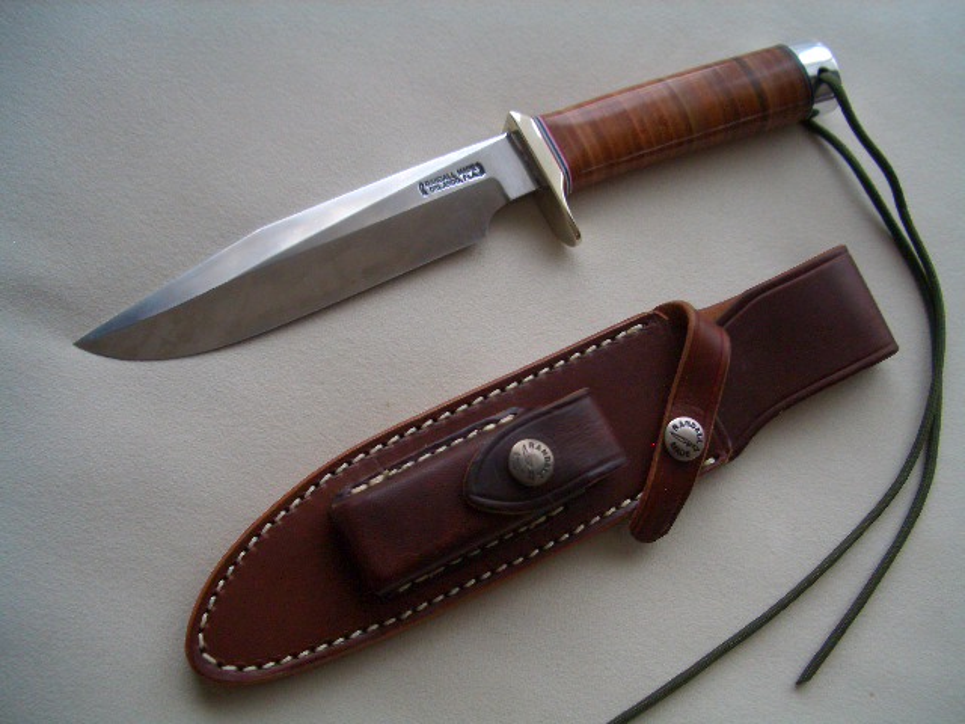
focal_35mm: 35
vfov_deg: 40.7
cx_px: 482
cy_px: 362
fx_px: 976
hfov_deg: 52.6
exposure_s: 1/40
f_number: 2.6
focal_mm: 5.8
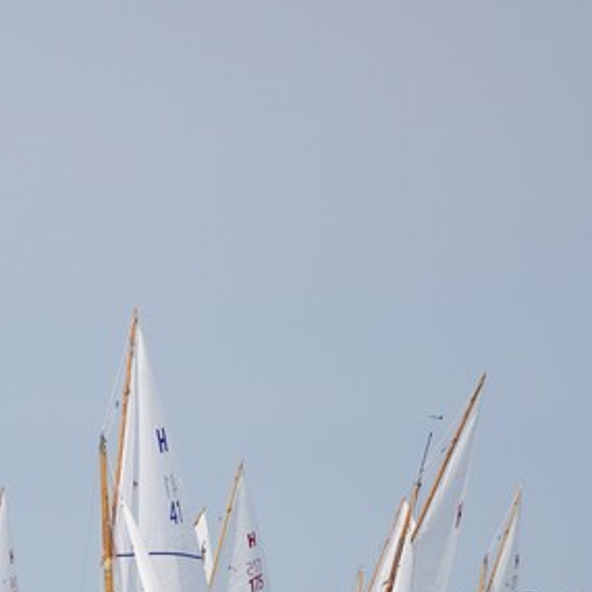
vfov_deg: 3.3
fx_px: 10390
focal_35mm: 537
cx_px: -164
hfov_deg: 3.3
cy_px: 527
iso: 125
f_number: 5
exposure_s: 1/1250
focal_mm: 150
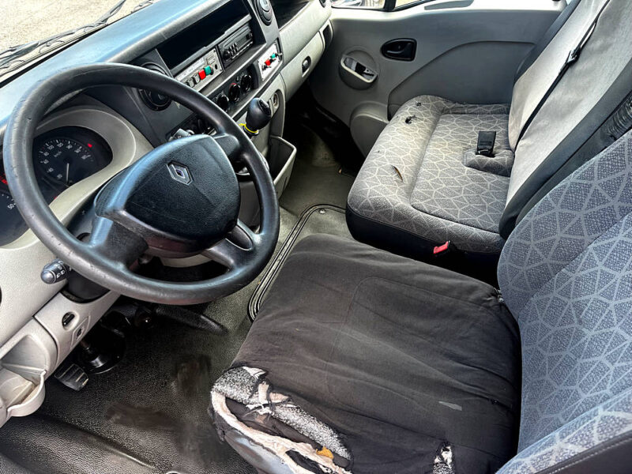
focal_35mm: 26
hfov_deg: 67.3
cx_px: 316
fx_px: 475
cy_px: 237
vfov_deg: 53.1
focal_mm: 5.1
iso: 100
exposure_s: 1/121
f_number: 1.6
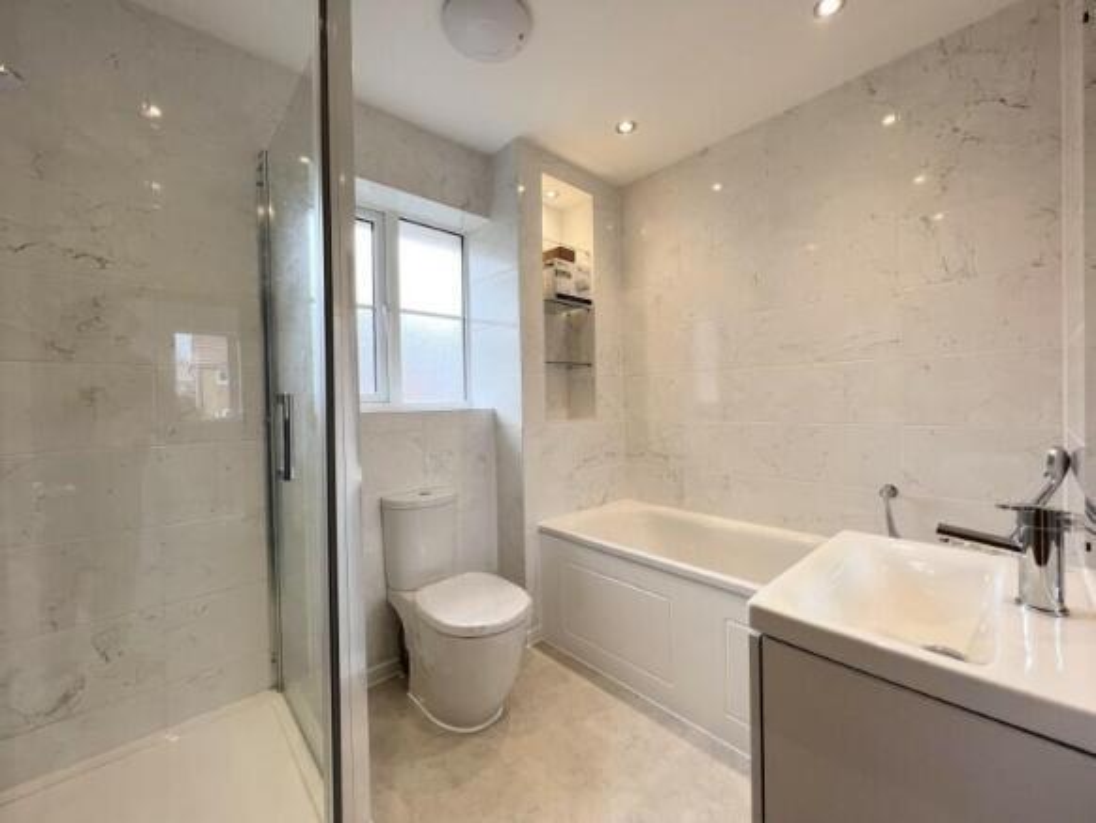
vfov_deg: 90.0
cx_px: 548
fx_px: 412
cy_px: 412
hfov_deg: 106.2
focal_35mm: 13
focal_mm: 1.57
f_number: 1.8
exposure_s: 1/100
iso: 40
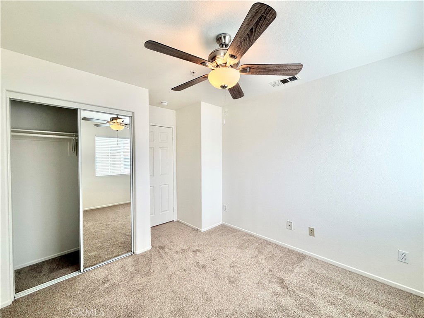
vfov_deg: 85.7
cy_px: 159
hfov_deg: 102.1
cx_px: 212
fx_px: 171
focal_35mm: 14
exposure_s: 1/120
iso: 40
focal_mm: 2.22
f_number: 2.2
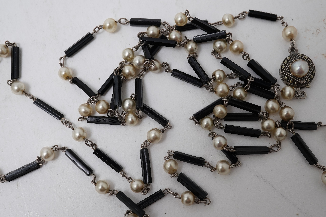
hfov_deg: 43.6
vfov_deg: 29.9
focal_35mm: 45
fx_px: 407
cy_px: 108
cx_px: 163
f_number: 18
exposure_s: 1/125
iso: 320
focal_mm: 30
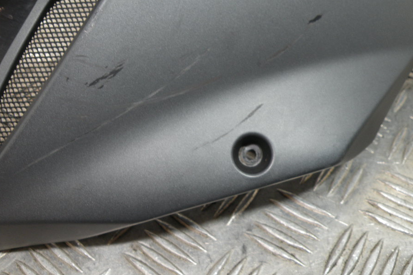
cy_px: 131
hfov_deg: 58.7
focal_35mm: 32
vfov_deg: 41.1
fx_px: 367
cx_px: 215
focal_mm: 4.7
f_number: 2.8
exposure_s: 1/60
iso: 90
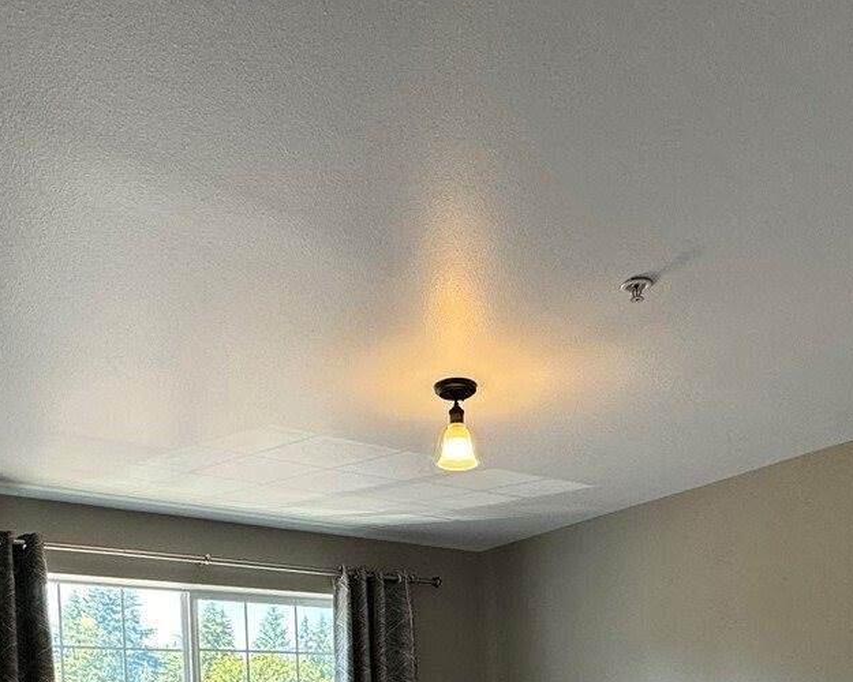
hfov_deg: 51.5
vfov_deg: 35.6
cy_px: 761
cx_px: 453
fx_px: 884
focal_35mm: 35
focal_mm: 2.22
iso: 200
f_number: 2.2
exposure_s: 1/120
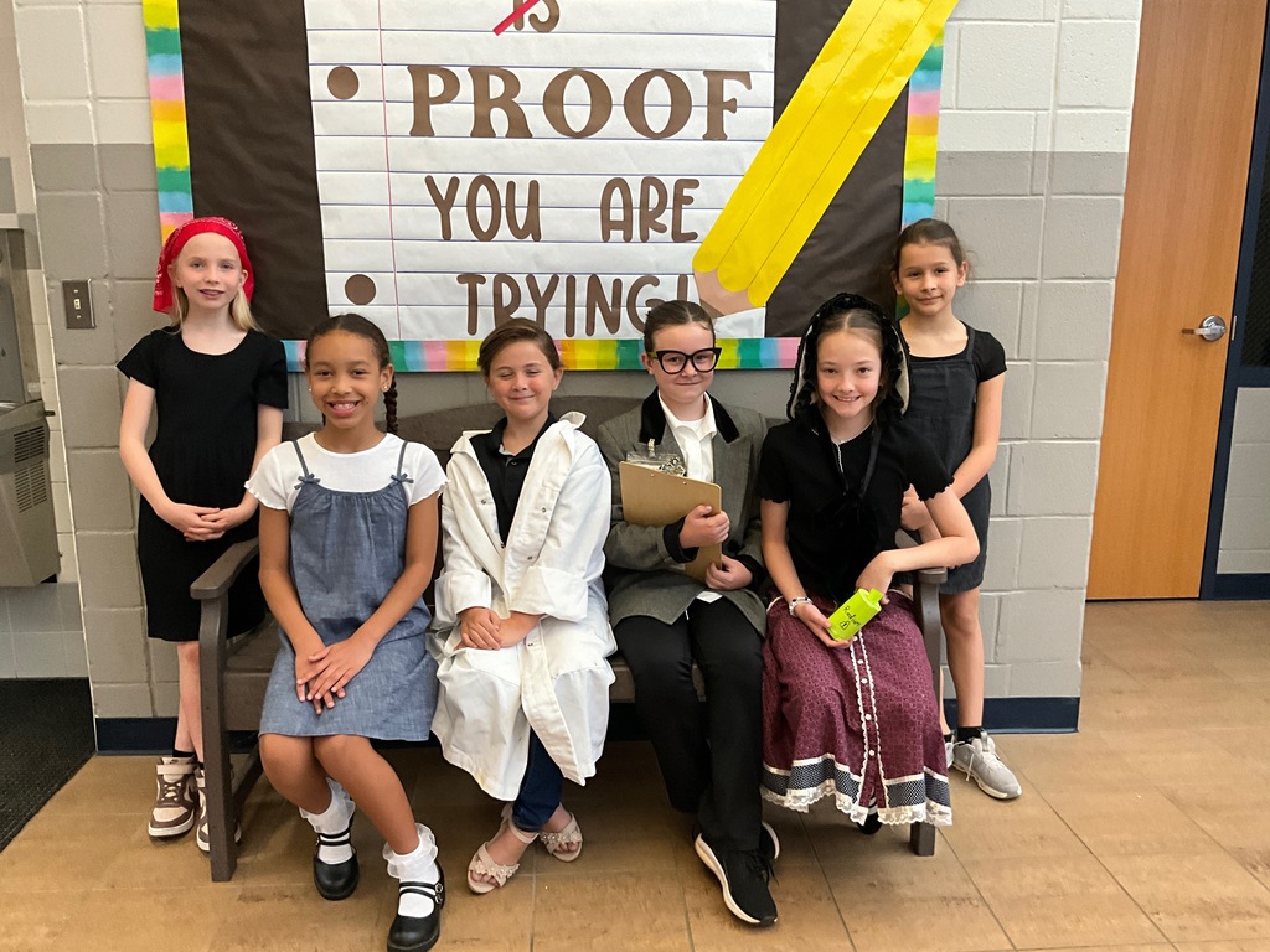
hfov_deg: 61.7
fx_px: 1064
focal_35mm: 29
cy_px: 476
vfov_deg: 48.2
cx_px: 635
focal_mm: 3
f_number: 1.8
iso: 160
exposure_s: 1/60
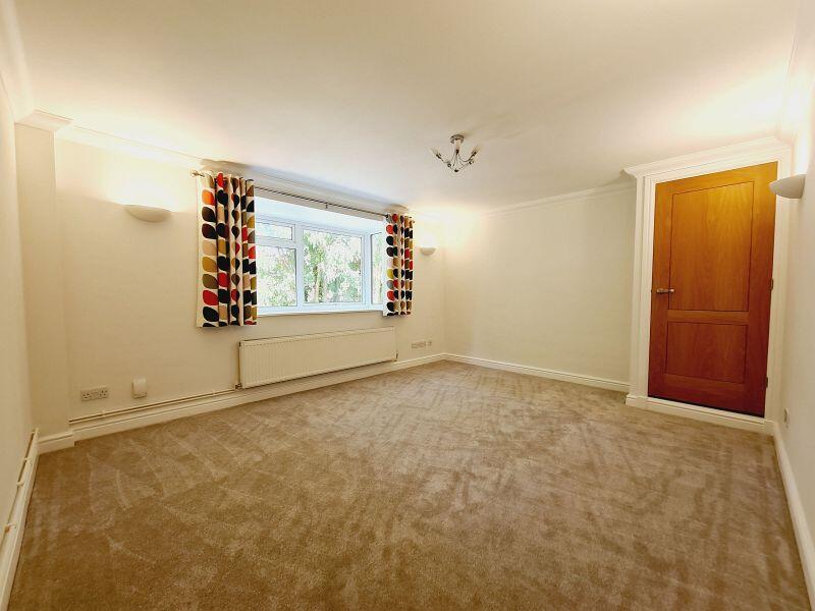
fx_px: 306
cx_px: 408
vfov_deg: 89.9
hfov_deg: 106.2
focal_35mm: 13
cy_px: 306
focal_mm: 2.2
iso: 80
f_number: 2.2
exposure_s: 1/50
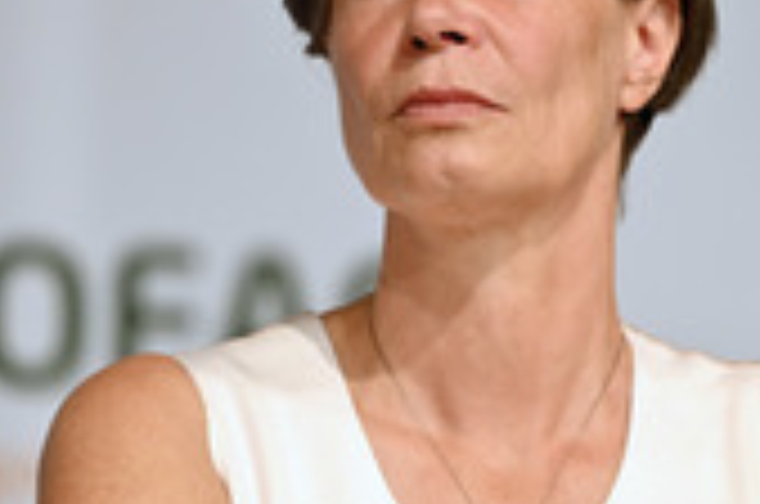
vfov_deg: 2.6
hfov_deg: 3.9
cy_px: 306
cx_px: 488
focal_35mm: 534
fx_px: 11252
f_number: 2.8
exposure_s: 1/400
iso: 1000
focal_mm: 200
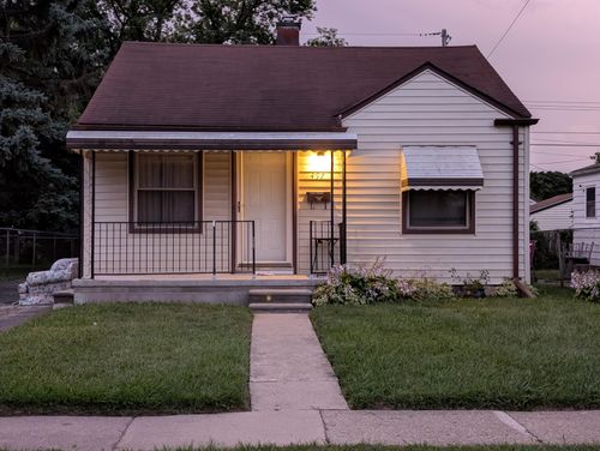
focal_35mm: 49
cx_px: 300
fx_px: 850
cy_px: 226
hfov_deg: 38.9
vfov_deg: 29.7
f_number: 1.68
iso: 288
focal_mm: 6.9
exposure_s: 1/58.2
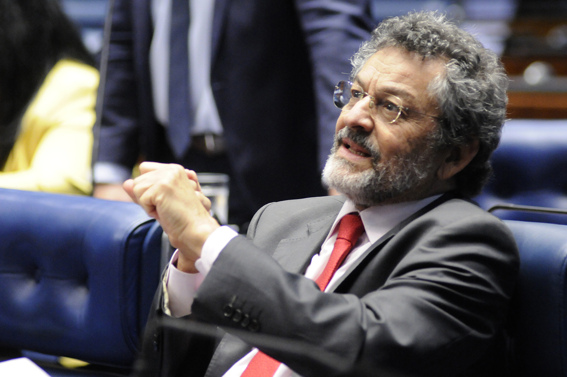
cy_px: 188
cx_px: 284
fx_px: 3657
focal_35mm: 232
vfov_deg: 5.9
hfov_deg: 8.9
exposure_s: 1/100
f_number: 2.8
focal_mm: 155
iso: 2000
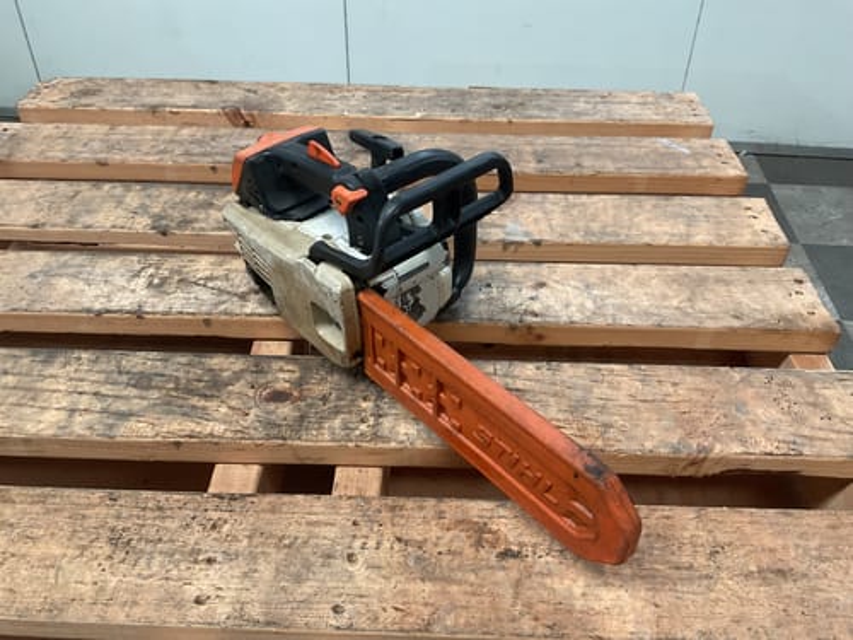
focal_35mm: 29
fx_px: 715
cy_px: 320
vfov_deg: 48.2
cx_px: 426
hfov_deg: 61.7
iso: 100
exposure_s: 1/50
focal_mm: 3
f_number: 1.8
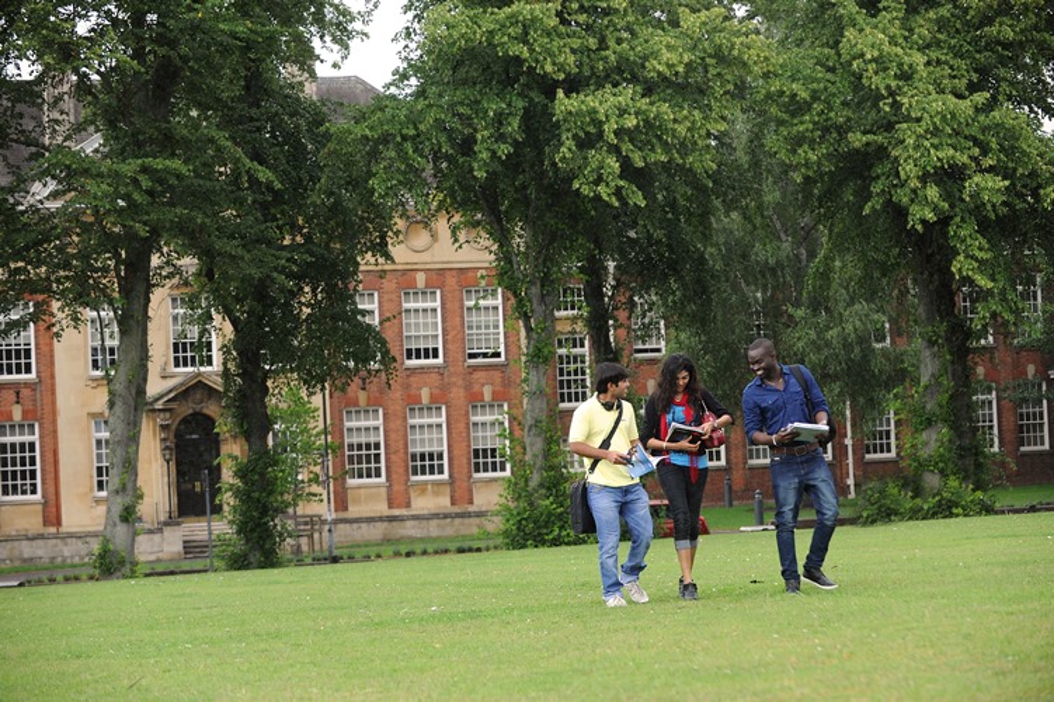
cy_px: 351
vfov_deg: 13.4
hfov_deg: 20.0
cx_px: 527
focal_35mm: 102
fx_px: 2985
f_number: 4.5
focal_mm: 102
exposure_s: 1/640
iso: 320
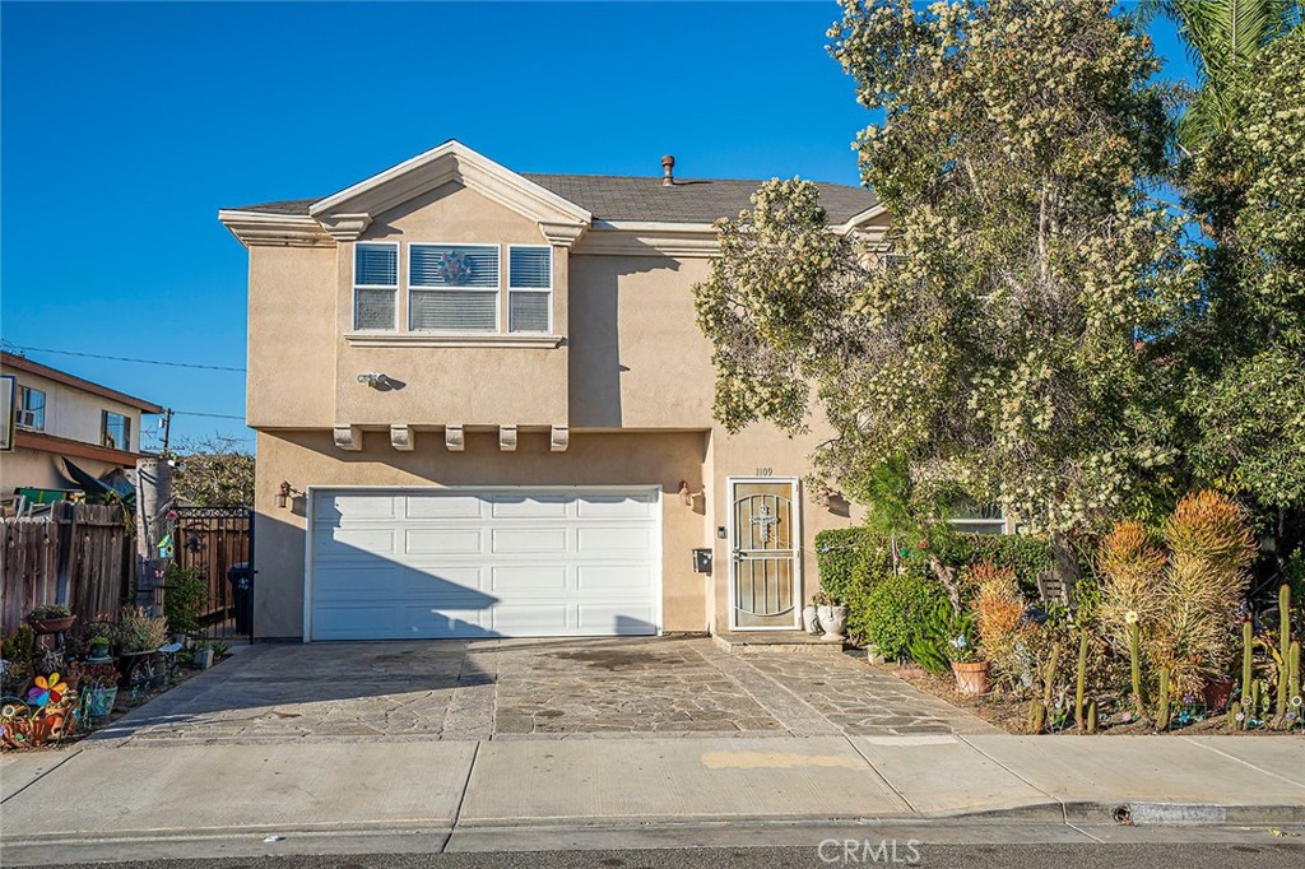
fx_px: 1087
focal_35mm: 30
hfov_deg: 61.9
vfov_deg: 43.6
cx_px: 652
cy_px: 434
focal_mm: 30
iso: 125
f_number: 6.3
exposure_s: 1/1000
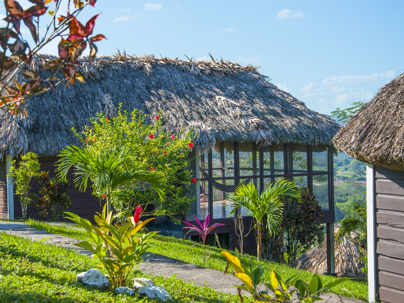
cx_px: 175
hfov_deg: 28.1
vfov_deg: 21.3
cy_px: 152
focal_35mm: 69
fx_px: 805
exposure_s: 1/500
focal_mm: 42
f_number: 8
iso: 200
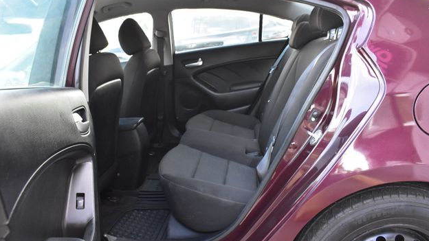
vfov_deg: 40.2
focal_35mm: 29
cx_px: 219
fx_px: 330
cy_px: 117
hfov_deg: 66.1
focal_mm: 18
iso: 2500
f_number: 8
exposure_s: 1/50
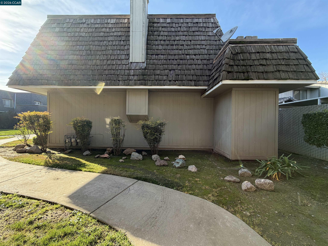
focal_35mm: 14
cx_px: 164
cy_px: 123
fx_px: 133
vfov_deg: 85.7
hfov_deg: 102.1
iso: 40
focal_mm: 2.22
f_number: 2.2
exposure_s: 1/214
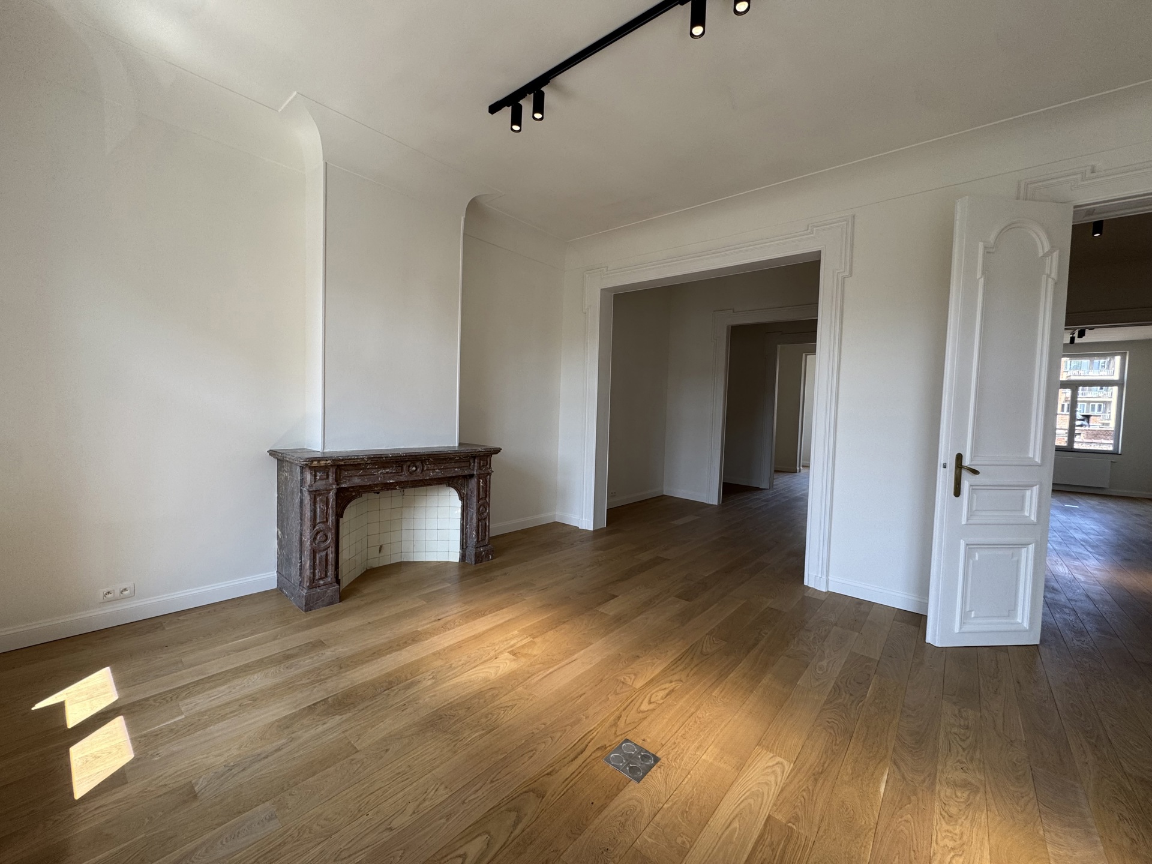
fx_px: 466
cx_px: 576
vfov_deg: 85.7
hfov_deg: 102.1
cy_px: 432
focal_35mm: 14
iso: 64
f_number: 2.2
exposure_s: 1/100
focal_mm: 2.22
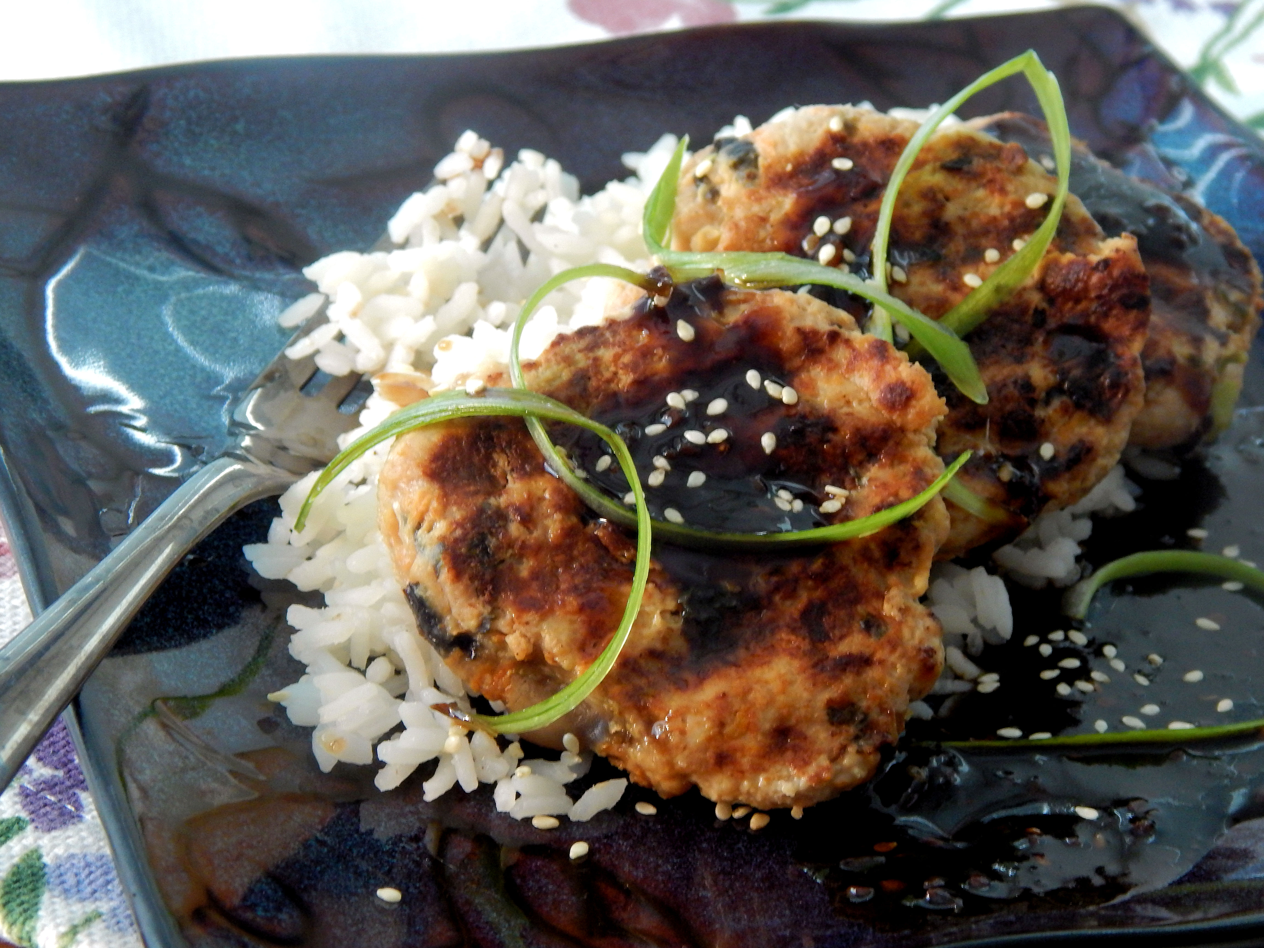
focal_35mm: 86
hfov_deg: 22.8
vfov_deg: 17.2
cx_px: 632
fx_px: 3140
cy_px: 474
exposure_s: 1/25
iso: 400
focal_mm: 15.3
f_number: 4.3
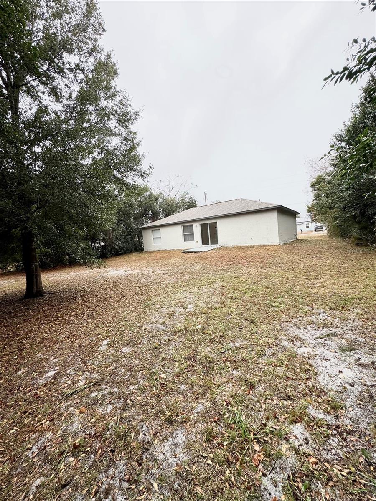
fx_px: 203
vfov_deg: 102.1
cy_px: 250
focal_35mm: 14
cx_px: 188
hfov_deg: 85.7
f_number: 2.2
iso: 40
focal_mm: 2.22
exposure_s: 1/216
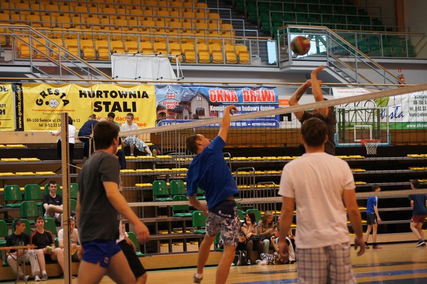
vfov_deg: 13.0
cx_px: 214
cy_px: 142
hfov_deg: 19.5
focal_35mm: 105
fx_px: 1244
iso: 1600
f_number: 4
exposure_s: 1/400
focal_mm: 70
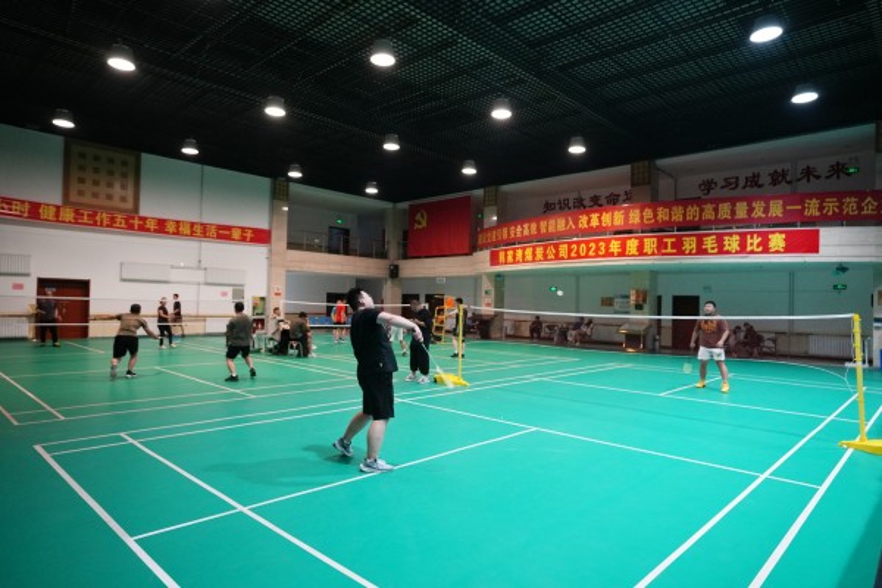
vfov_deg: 59.5
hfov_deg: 81.2
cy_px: 294
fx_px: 514
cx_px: 441
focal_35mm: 21
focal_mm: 21
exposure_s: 1/160
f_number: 2.8
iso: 2500
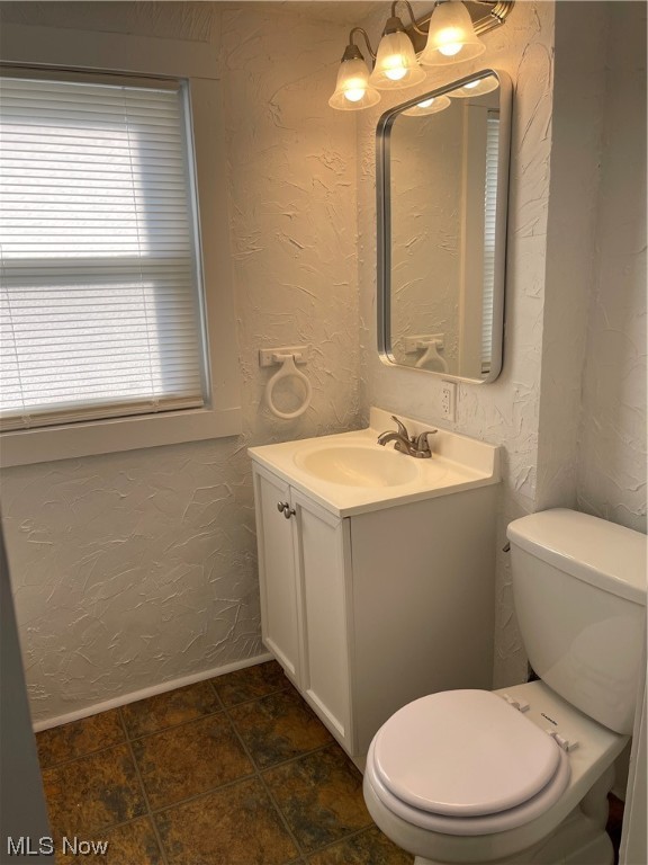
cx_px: 324
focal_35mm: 26
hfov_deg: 53.1
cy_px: 432
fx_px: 649
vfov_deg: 67.3
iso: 32
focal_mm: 5.1
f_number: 1.6
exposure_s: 1/403
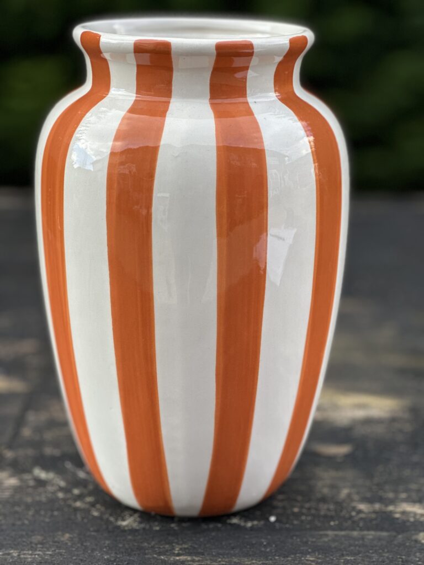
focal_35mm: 77
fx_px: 1258
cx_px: 212
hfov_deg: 19.1
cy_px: 282
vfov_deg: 25.3
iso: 50
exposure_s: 1/121
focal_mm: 9
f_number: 2.8
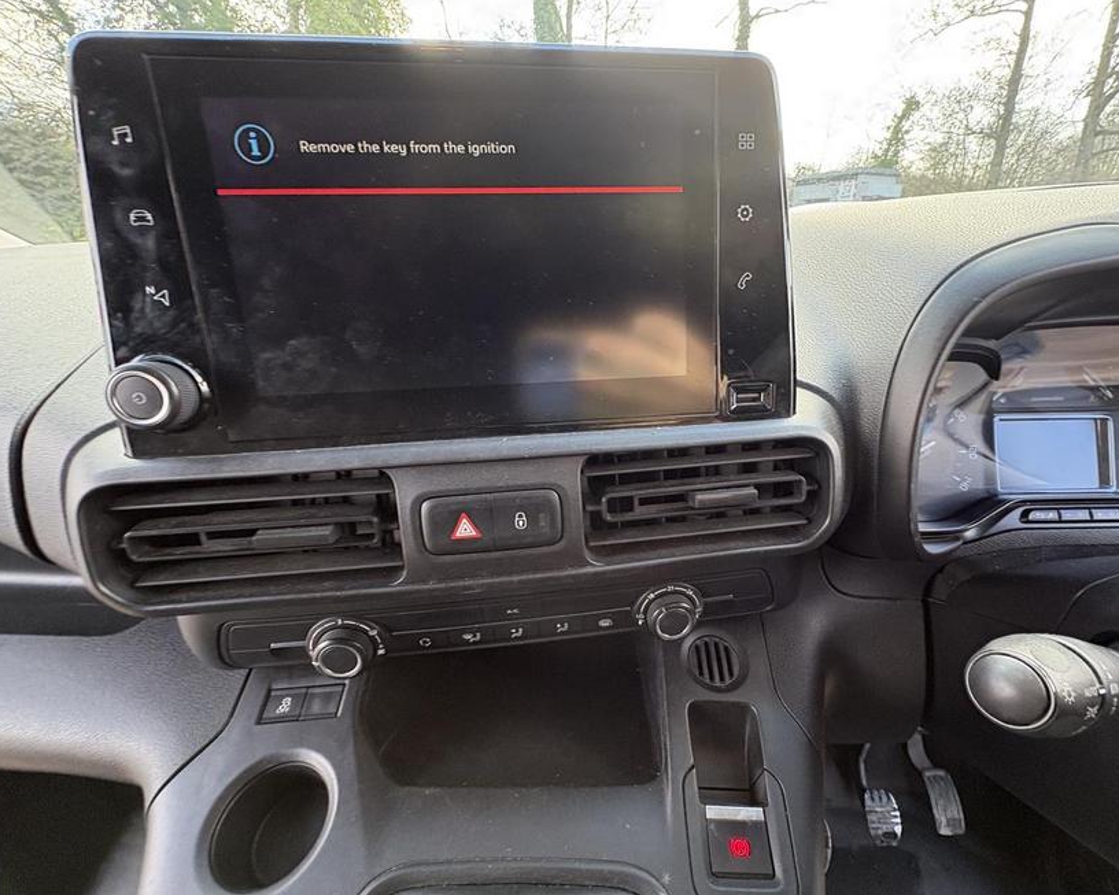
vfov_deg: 84.0
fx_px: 497
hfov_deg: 96.6
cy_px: 458
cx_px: 607
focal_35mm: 15
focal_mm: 2.22
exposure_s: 1/71
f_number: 2.2
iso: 200
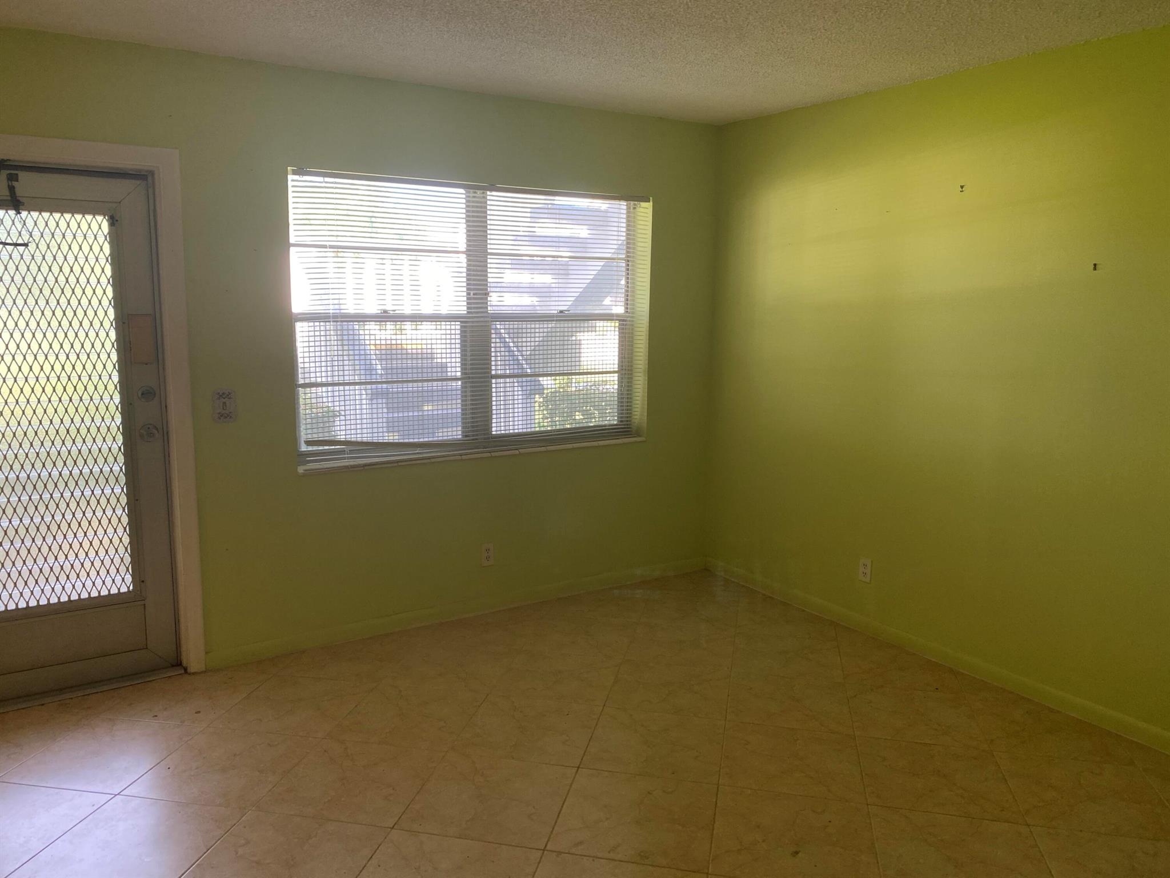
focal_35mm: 26
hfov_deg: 67.3
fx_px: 879
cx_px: 585
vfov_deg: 53.1
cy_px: 439
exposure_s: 1/120
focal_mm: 4.25
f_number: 1.8
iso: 125
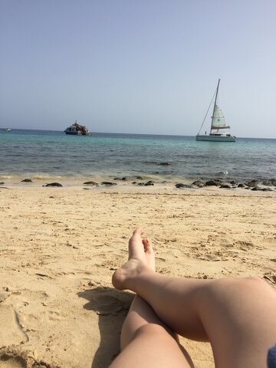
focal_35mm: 29
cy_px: 184
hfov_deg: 48.2
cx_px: 138
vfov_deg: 61.7
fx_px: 308
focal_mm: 4.15
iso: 32
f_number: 2.2
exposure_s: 1/3300
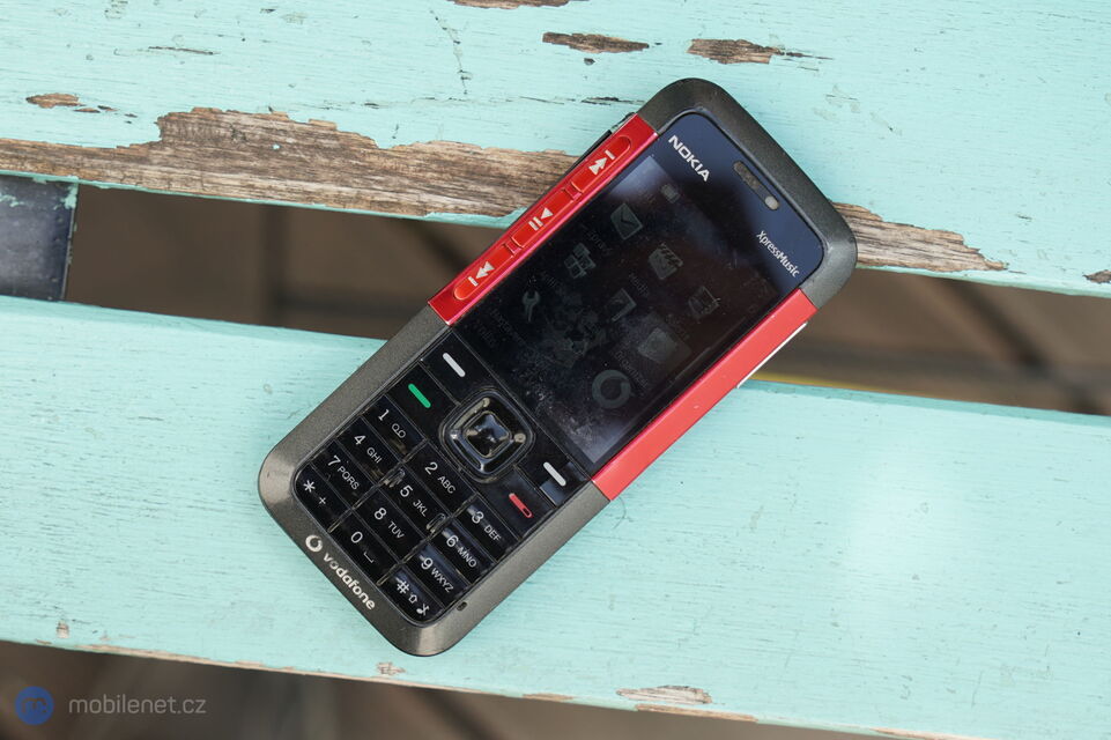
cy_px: 370
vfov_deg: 24.6
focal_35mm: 55
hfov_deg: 36.3
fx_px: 1697
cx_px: 556
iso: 160
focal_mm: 55
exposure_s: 1/160
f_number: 5.6
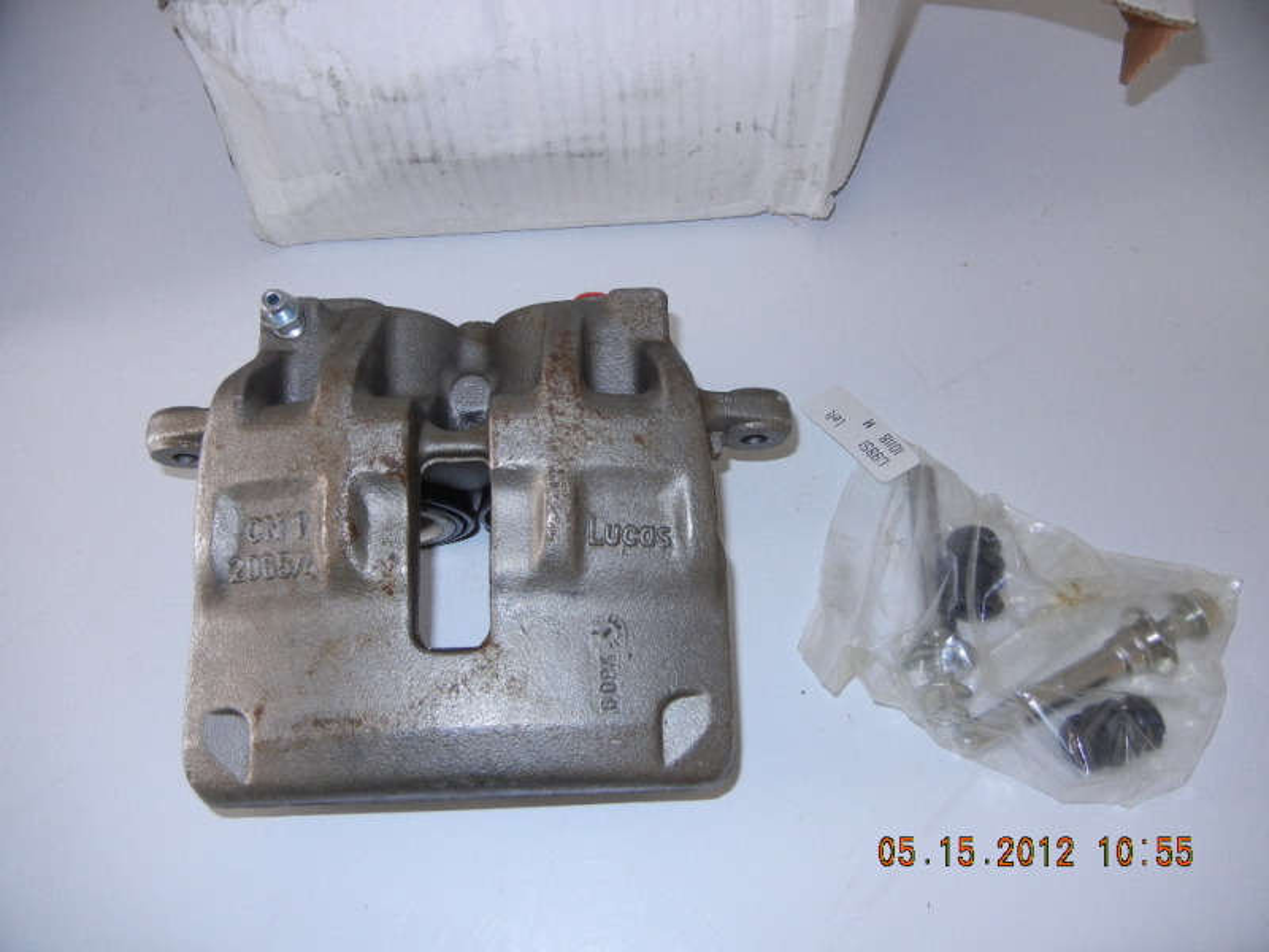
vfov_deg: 46.8
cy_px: 476
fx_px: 1100
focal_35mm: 30
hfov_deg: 60.0
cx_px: 634
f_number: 3.5
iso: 200
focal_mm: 5.4
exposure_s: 1/30
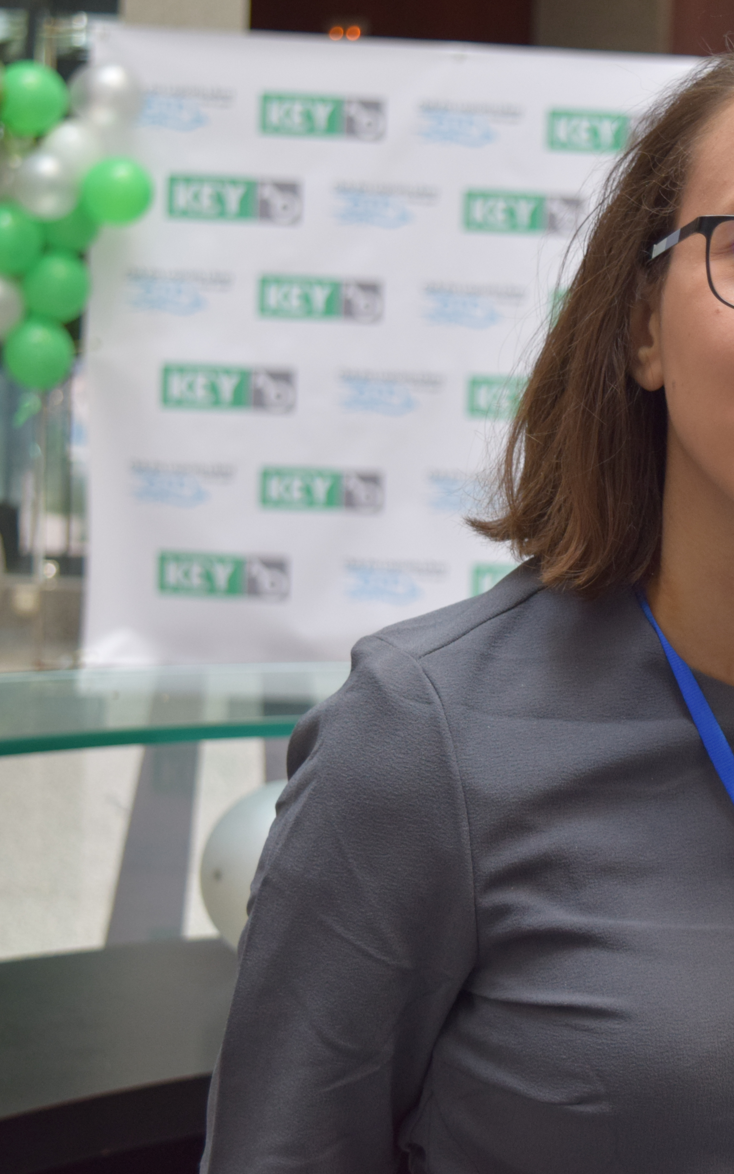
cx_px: 715
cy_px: 588
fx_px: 2585
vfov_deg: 25.6
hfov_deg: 15.9
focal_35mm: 81
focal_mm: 35
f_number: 4.5
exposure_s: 1/60
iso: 720
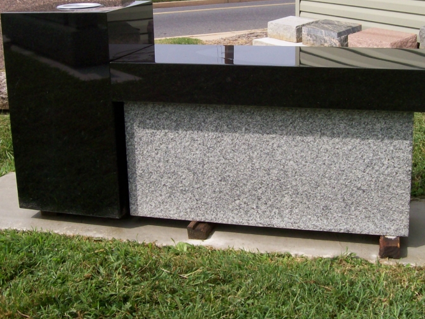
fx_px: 663
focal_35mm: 54
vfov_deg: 26.9
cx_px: 213
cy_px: 103
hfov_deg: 35.5
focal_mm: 6
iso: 80
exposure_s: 1/539
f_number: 4.8
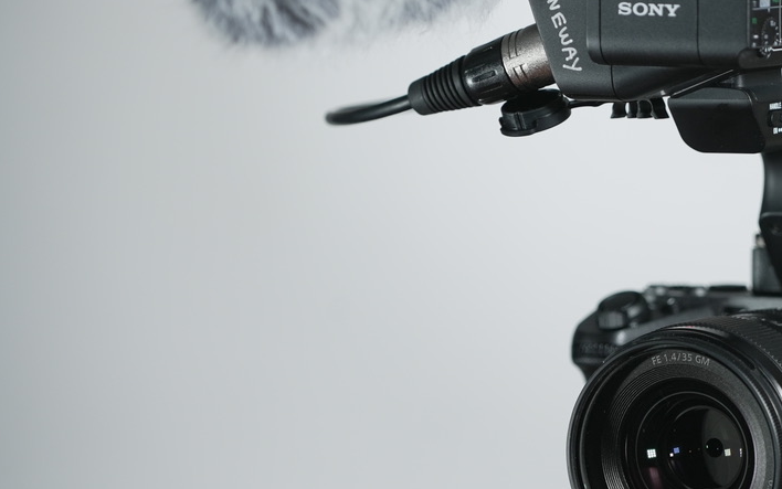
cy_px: 212
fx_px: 5522
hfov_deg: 8.1
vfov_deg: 5.1
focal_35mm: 259
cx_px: 578
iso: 500
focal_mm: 166
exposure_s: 1/60
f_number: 4.5
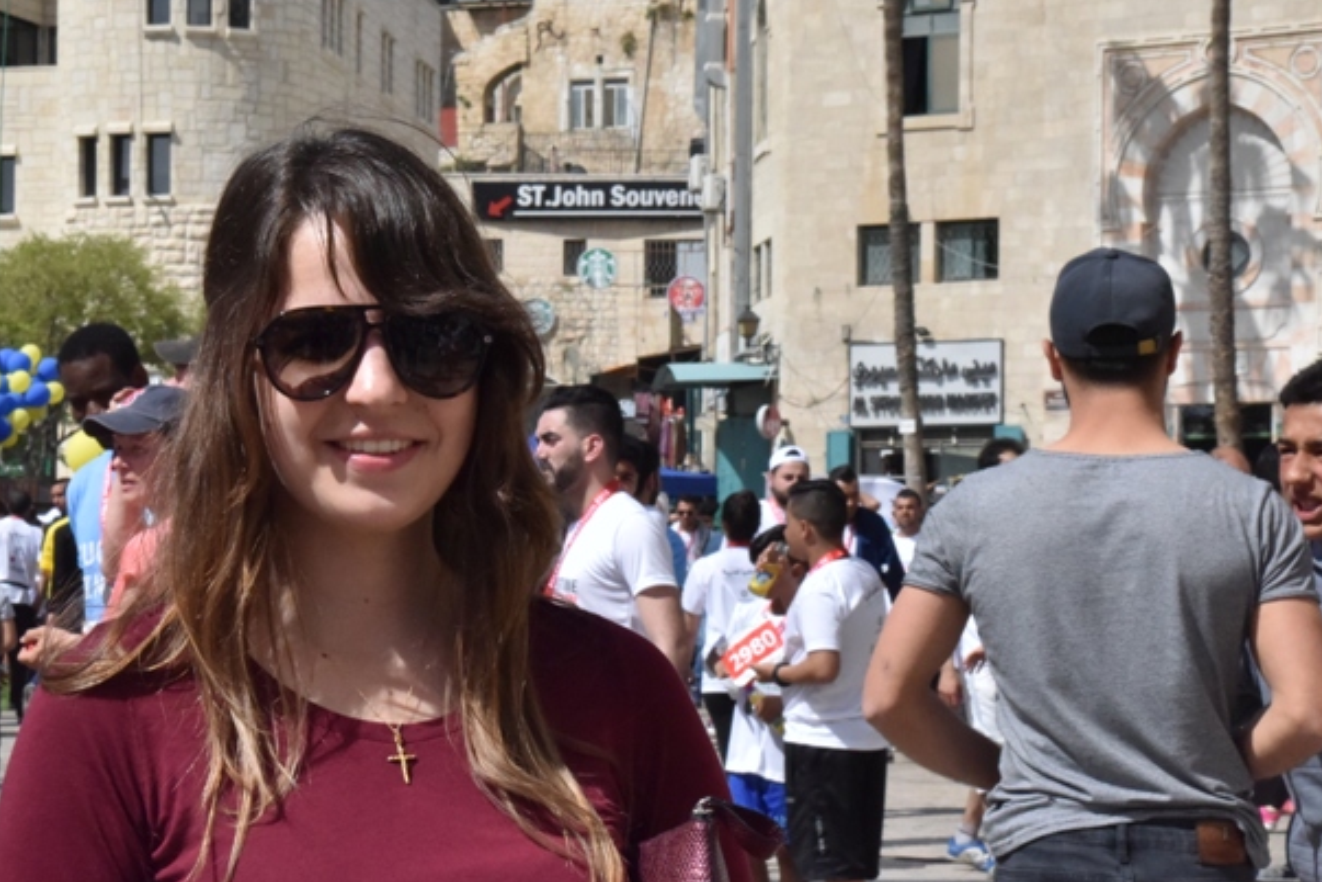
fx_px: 4113
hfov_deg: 18.2
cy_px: 488
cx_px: 524
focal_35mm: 112
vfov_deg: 12.2
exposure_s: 1/2000
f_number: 22
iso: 2500
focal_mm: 66
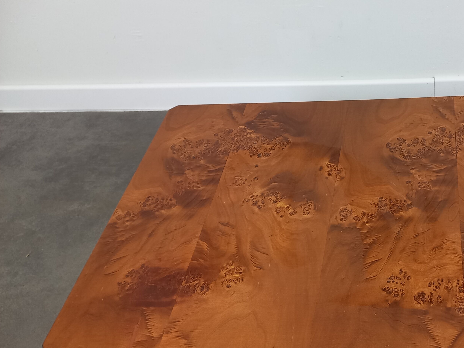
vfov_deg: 35.3
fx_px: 536
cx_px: 370
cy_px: 251
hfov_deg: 44.6
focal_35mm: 40
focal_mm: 4.65
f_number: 1.8
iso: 250
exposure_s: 1/50
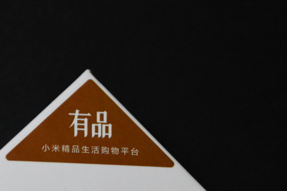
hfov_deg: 3.1
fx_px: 5300
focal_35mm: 665
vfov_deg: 2.1
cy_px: 129
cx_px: 102
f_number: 7.1
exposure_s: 1/160
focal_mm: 200
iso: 4000
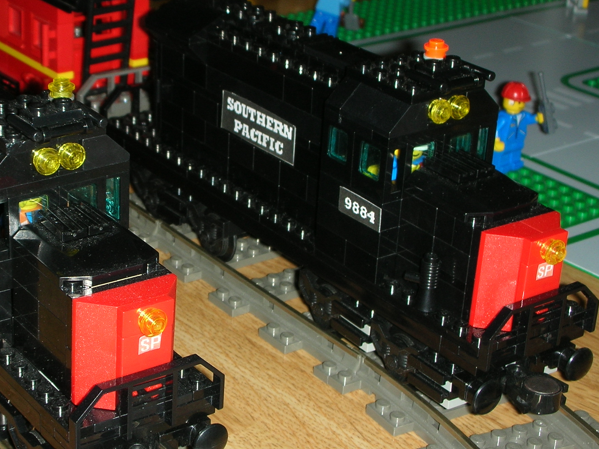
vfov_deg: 18.6
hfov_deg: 24.5
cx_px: 180
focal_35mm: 79
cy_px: 188
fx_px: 1367
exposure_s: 1/60.1
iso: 50
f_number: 3.7
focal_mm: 8.8
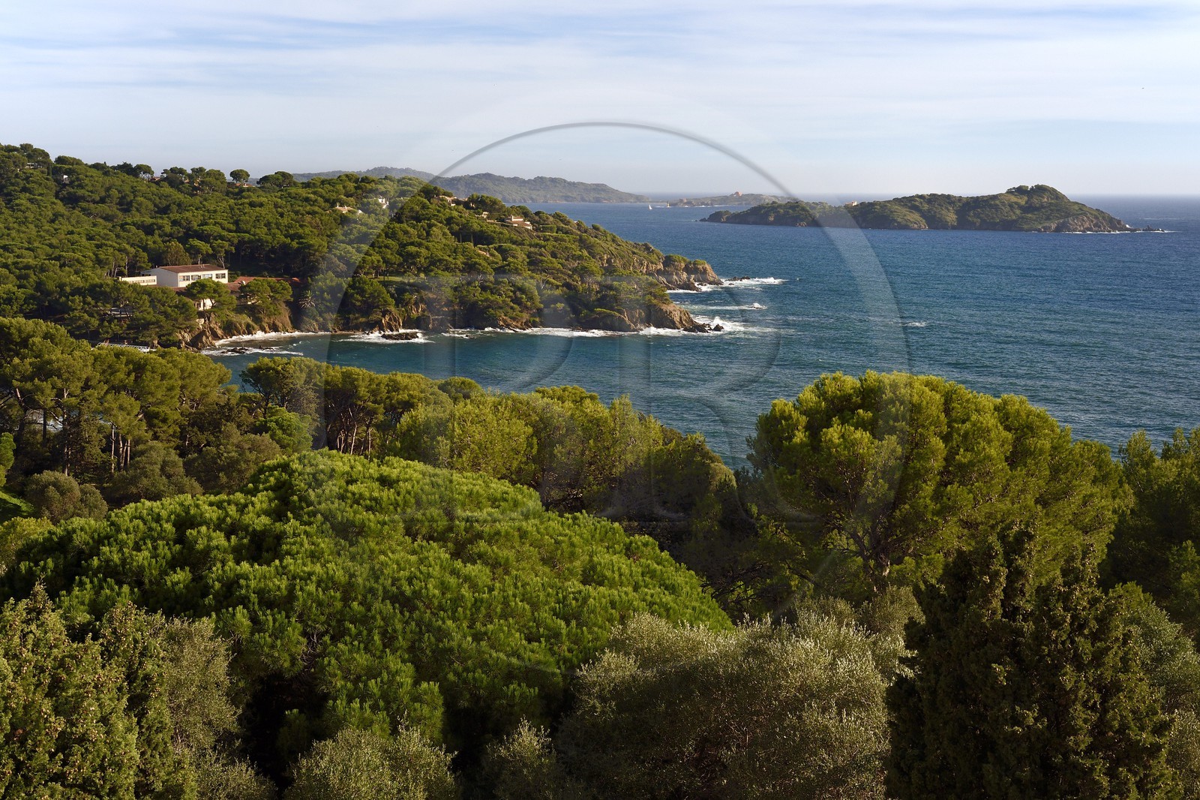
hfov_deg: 39.6
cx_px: 600
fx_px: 1666
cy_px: 400
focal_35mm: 50
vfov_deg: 27.0
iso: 200
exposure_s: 1/250
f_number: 10
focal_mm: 50
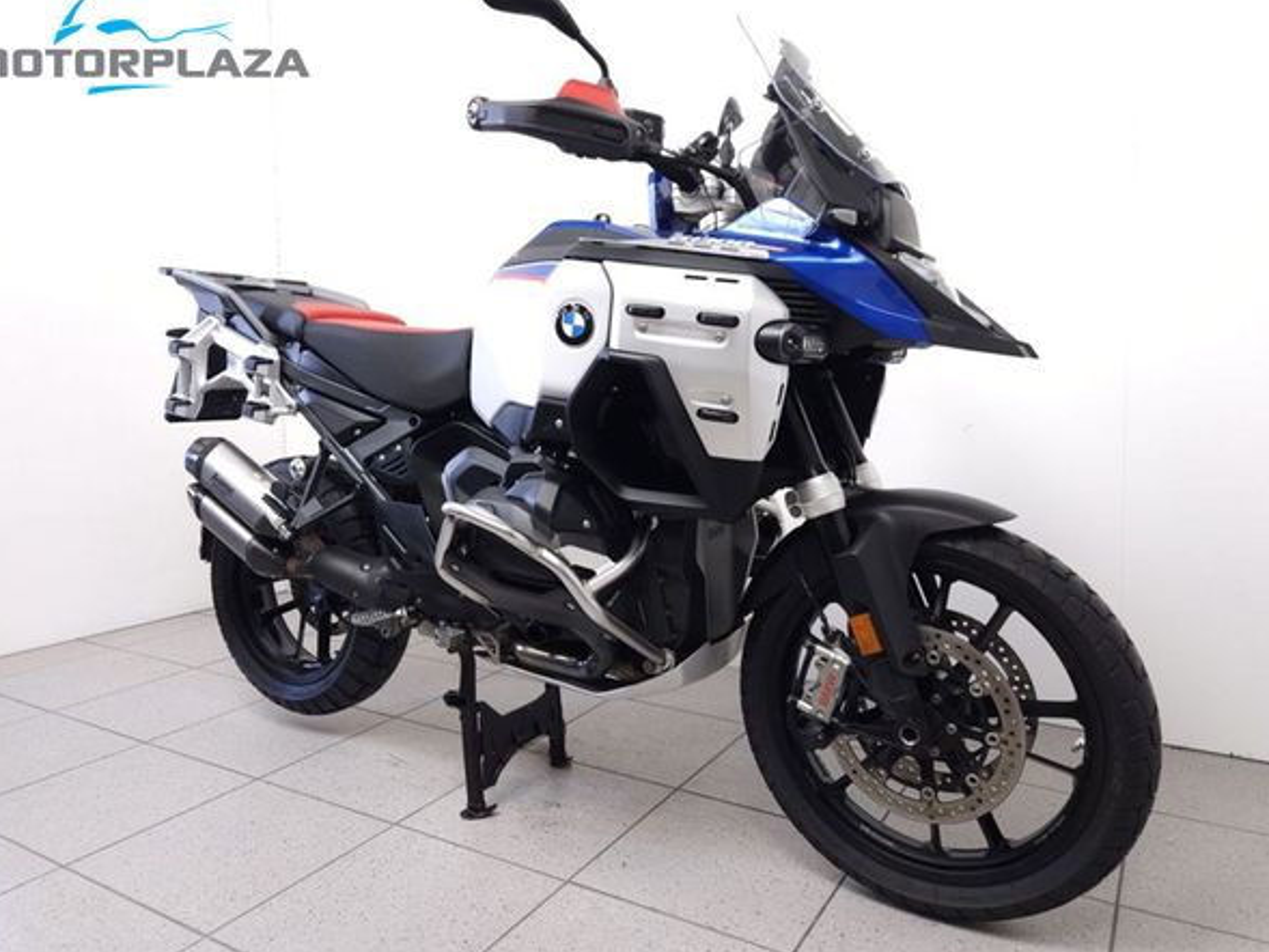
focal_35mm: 25
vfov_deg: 54.8
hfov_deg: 69.4
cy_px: 442
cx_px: 631
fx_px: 917
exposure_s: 1/50
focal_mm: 5.4
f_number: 1.8
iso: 125
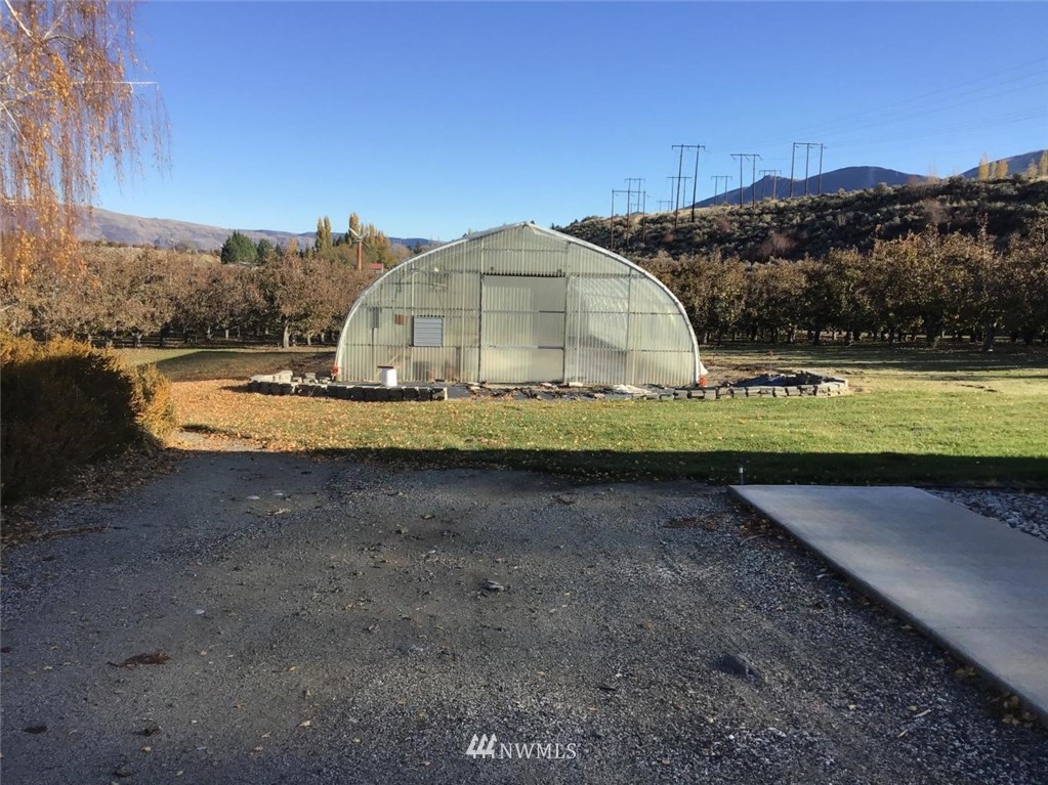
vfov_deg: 45.4
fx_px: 938
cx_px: 524
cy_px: 392
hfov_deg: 58.4
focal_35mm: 31
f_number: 2.4
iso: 25
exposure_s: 1/886
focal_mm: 3.3
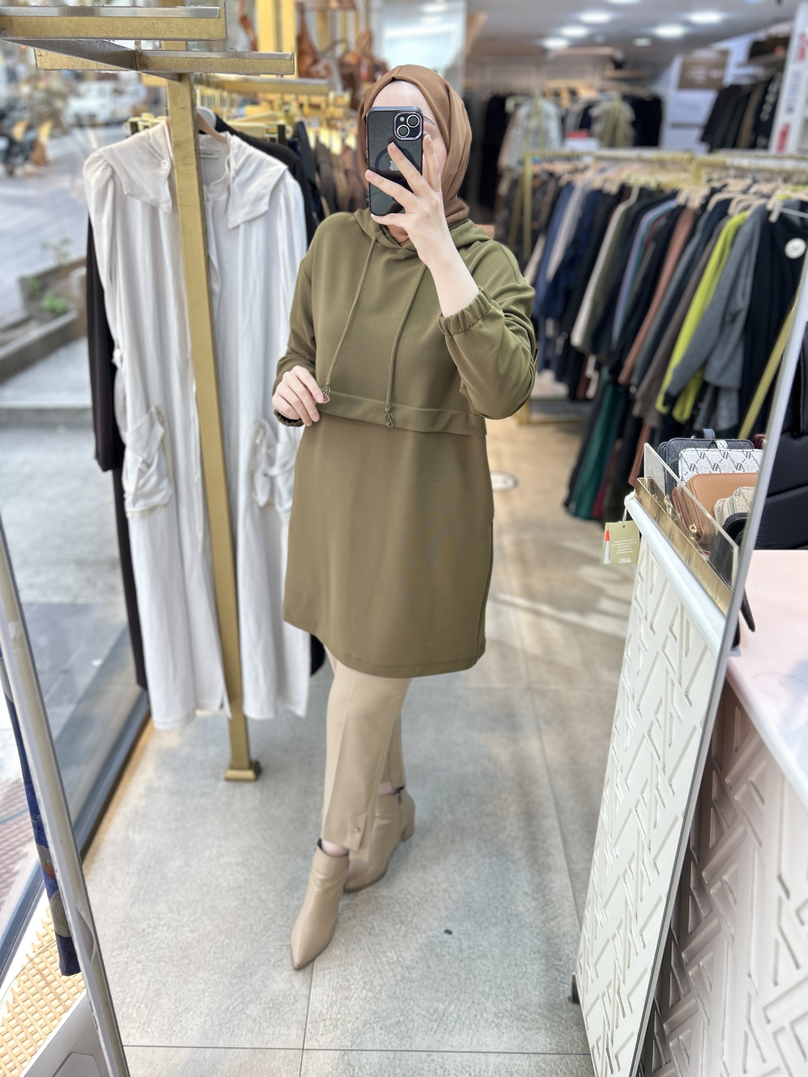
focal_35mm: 26
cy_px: 538
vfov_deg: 67.3
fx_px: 809
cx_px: 404
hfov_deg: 53.1
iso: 80
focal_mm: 5.7
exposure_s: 1/100
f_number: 1.5
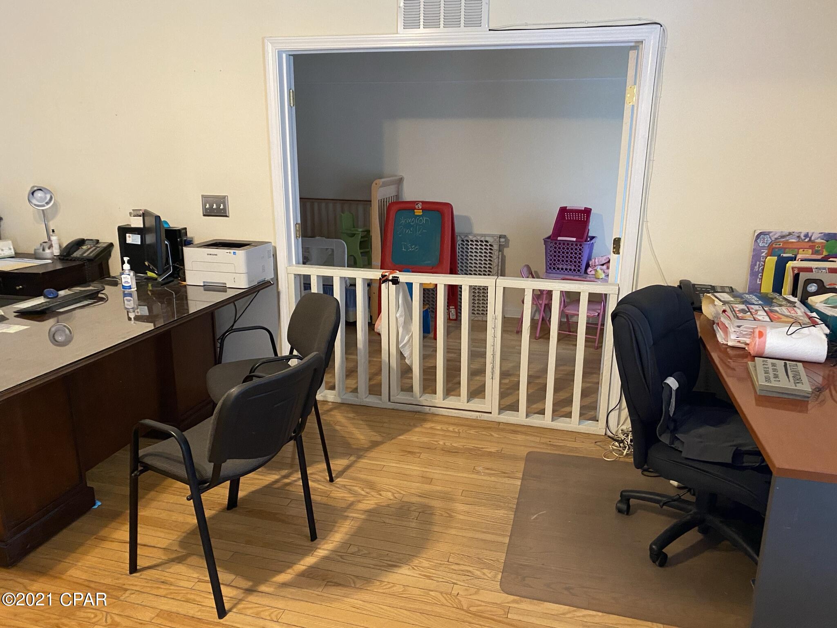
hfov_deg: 67.3
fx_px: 629
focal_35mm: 26
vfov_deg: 53.1
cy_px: 314
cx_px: 418
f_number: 1.8
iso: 400
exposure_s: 1/40
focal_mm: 4.25
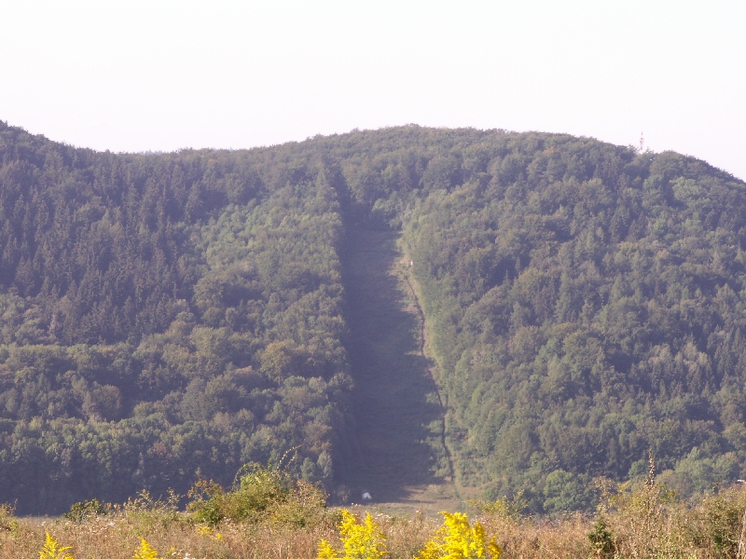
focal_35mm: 136
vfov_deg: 10.9
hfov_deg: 14.5
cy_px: 280
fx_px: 2931
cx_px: 373
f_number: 7.1
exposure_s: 1/80
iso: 50
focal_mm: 22.3
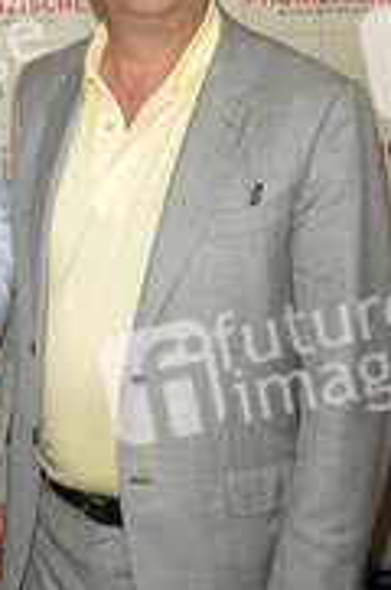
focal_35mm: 93
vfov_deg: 21.9
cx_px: -29
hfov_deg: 14.3
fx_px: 1521
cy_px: 205
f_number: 5.6
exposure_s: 1/160
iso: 320
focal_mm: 42
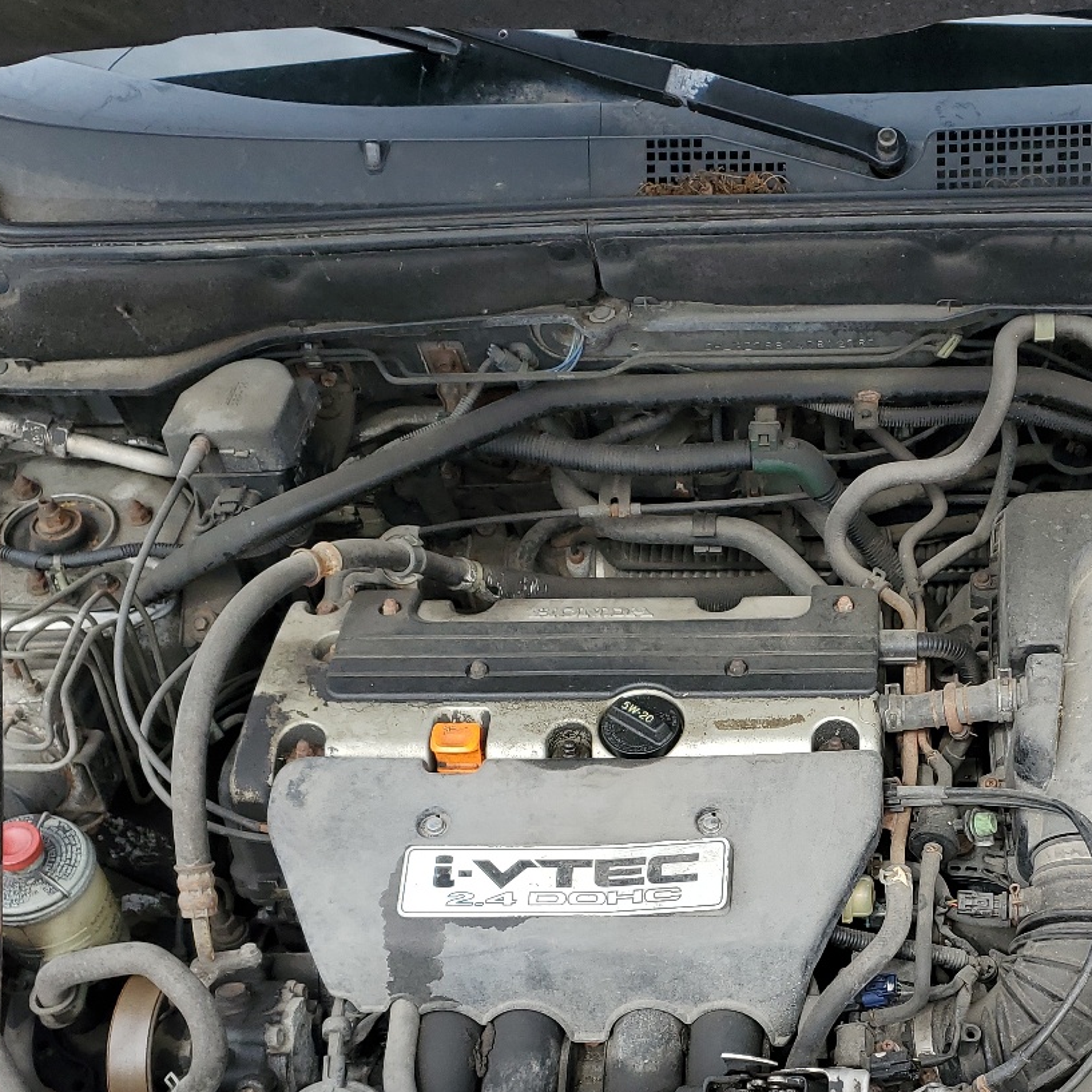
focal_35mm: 45
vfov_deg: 36.9
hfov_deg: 36.8
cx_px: 798
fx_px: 1606
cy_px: 786
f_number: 1.5
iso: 50
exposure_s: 1/909
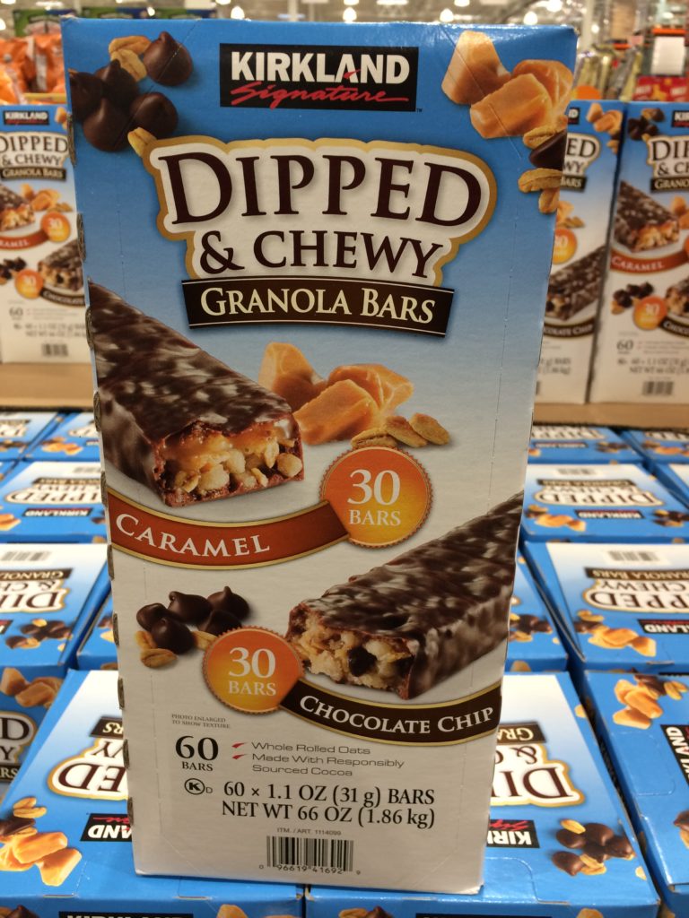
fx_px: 770
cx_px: 344
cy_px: 459
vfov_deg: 61.7
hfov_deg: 48.2
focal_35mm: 29
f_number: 2.2
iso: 64
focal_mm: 4.15
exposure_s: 1/30
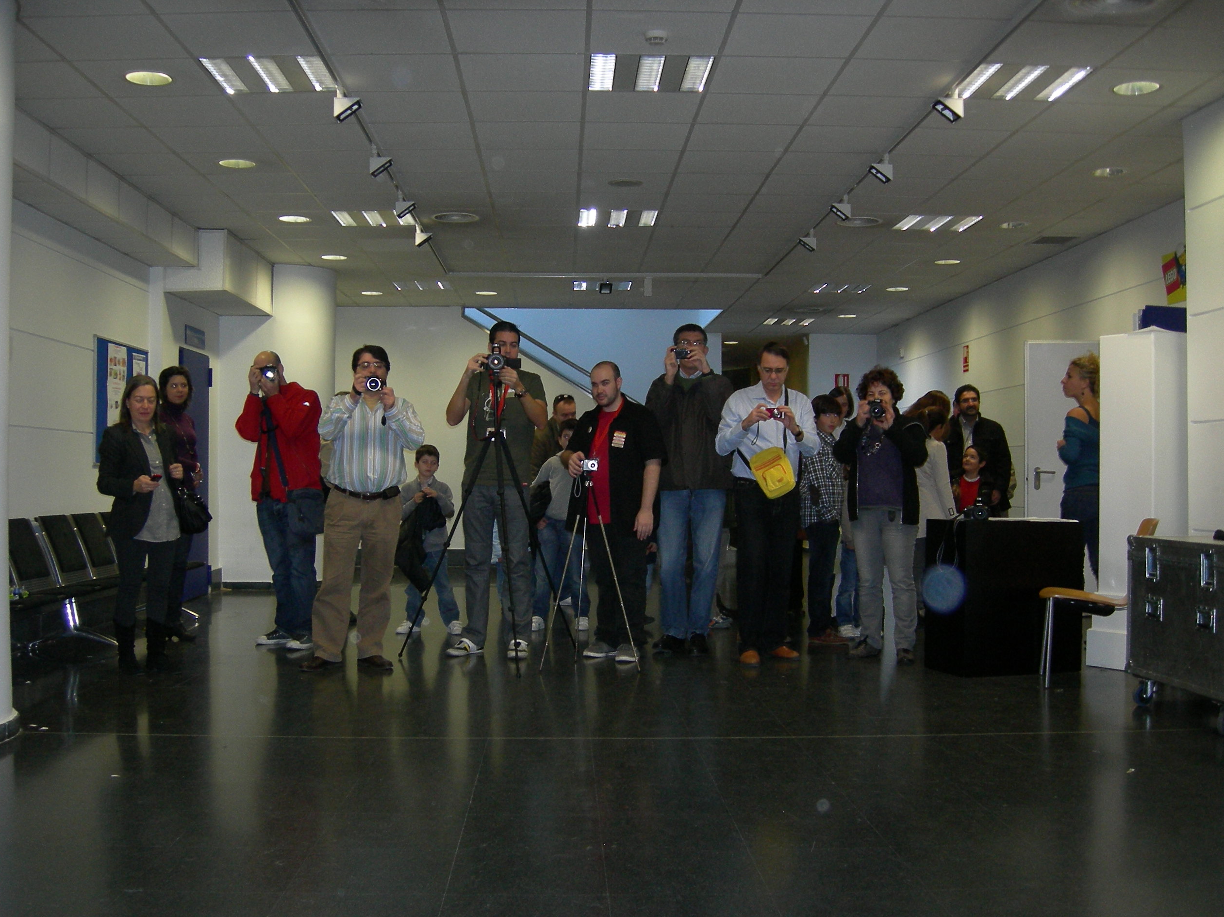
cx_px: 599
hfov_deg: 50.1
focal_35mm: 37
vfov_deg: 38.7
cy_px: 471
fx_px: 1308
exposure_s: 1/60.1
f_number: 2.7
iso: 200
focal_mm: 7.5
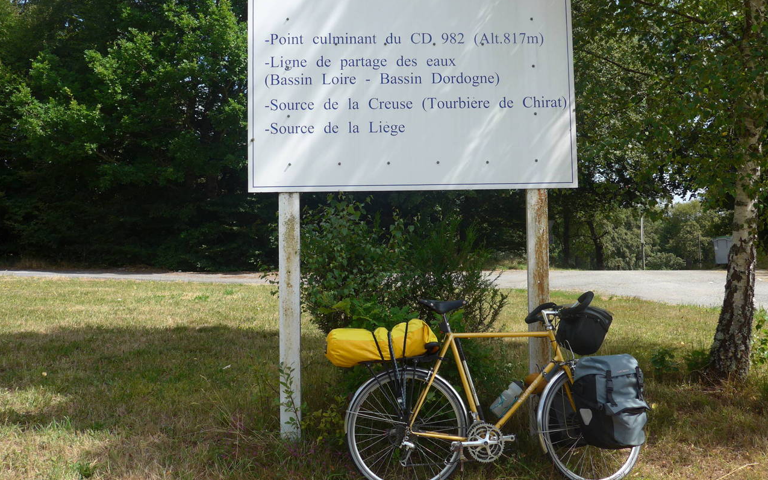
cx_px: 383
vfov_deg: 38.2
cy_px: 195
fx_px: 691
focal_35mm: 33
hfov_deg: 58.1
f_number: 2.8
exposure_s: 1/800
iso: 80
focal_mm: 6.5
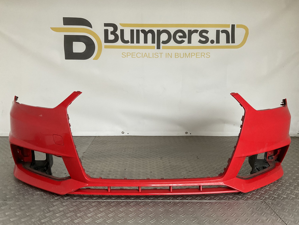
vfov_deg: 48.2
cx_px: 150
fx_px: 250
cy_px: 112
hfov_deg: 61.7
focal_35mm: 29
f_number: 1.8
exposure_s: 1/60
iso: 160
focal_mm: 3
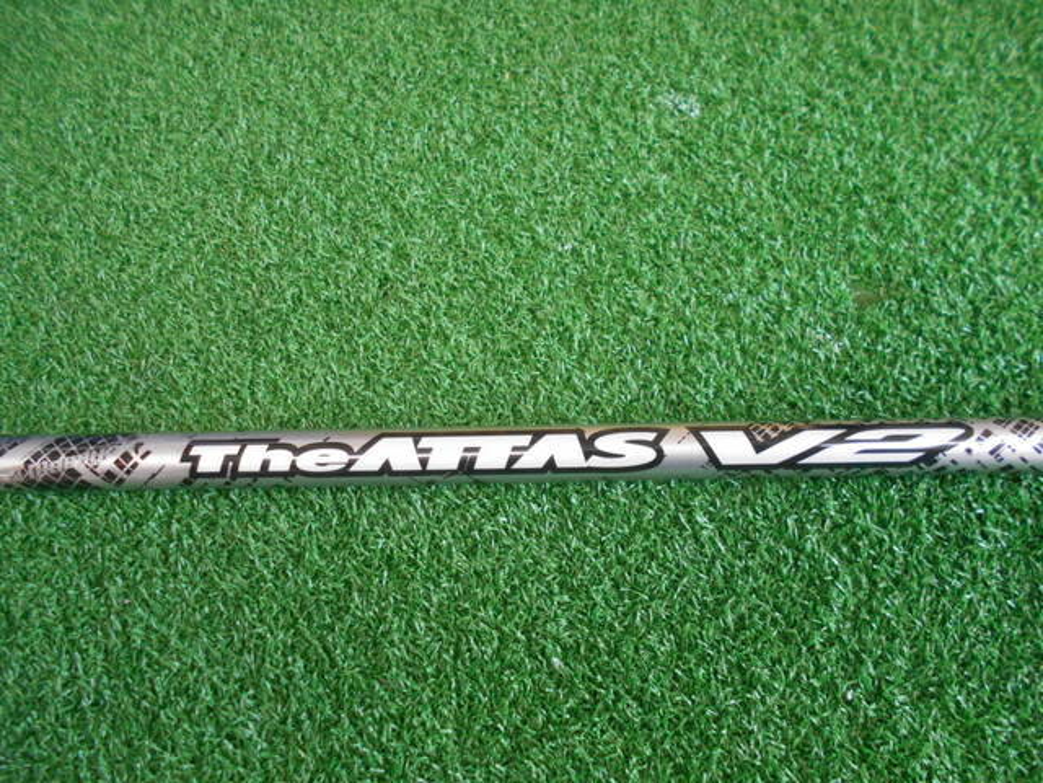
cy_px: 392
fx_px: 783
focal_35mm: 26
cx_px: 522
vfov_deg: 53.1
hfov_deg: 67.3
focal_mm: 4.6
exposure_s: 1/30
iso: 320
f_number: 3.2
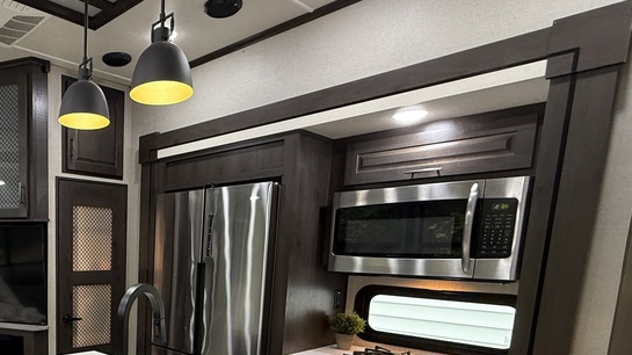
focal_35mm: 28
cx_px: 99
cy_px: 320
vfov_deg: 38.6
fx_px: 469
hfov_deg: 60.5
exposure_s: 1/62
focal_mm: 2.22
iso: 400
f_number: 2.2
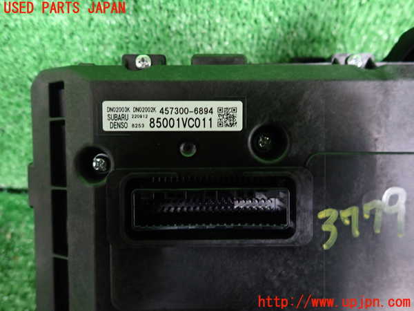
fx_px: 299
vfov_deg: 54.9
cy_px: 156
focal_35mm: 25
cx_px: 207
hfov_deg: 69.4
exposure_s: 1/30
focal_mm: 4.5
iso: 400
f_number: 2
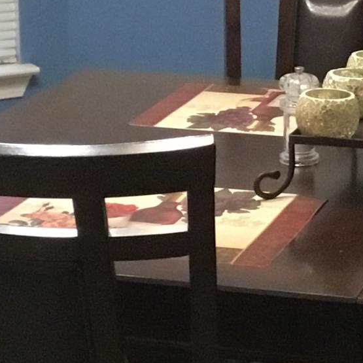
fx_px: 1756
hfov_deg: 11.8
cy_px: 121
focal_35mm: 148
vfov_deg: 11.8
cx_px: 285
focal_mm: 3.3
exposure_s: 1/30
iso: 250
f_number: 2.4
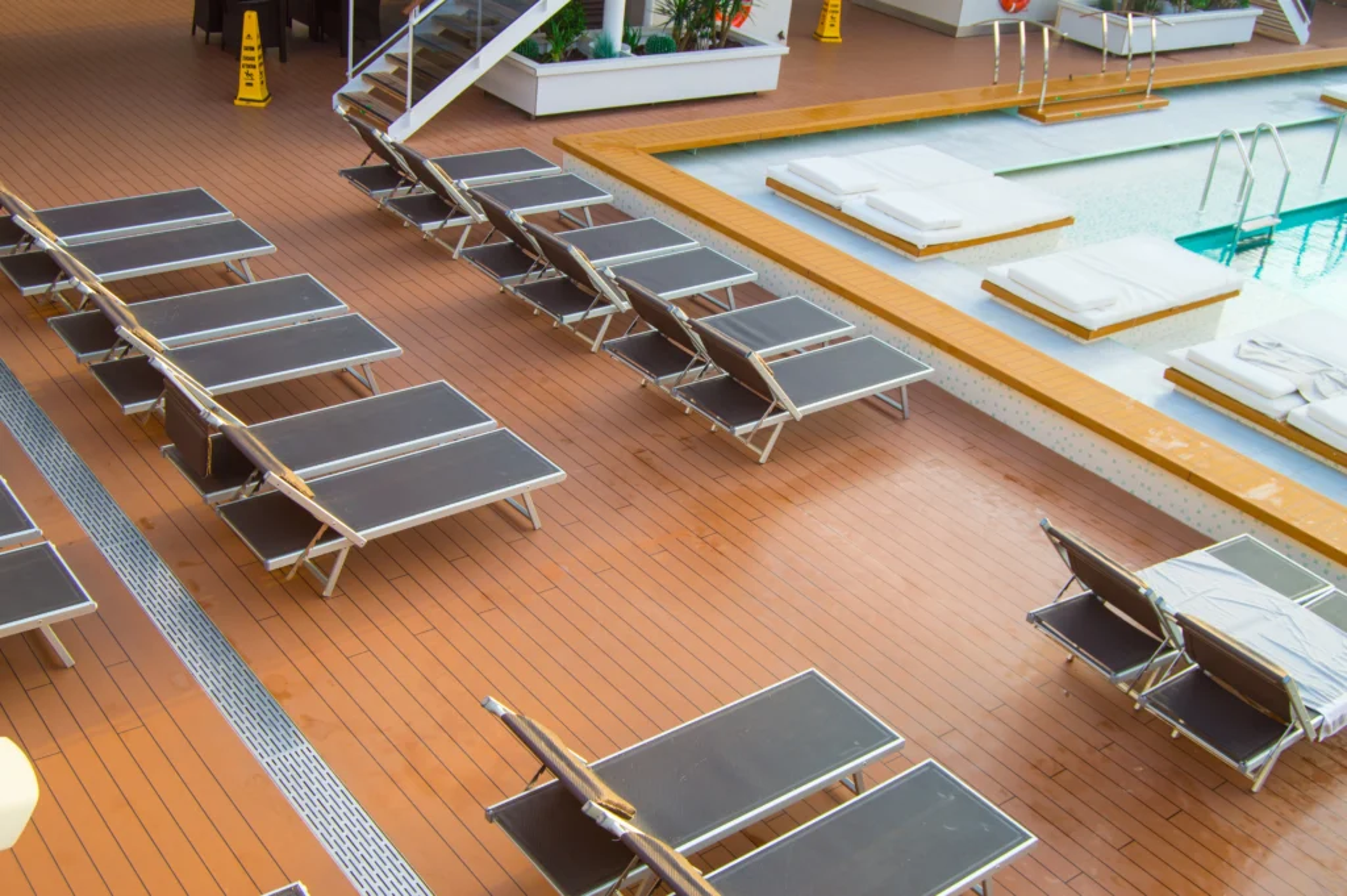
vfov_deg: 34.2
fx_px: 1458
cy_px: 448
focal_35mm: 39
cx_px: 674
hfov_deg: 49.6
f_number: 7.1
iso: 200
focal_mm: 26
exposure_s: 1/100
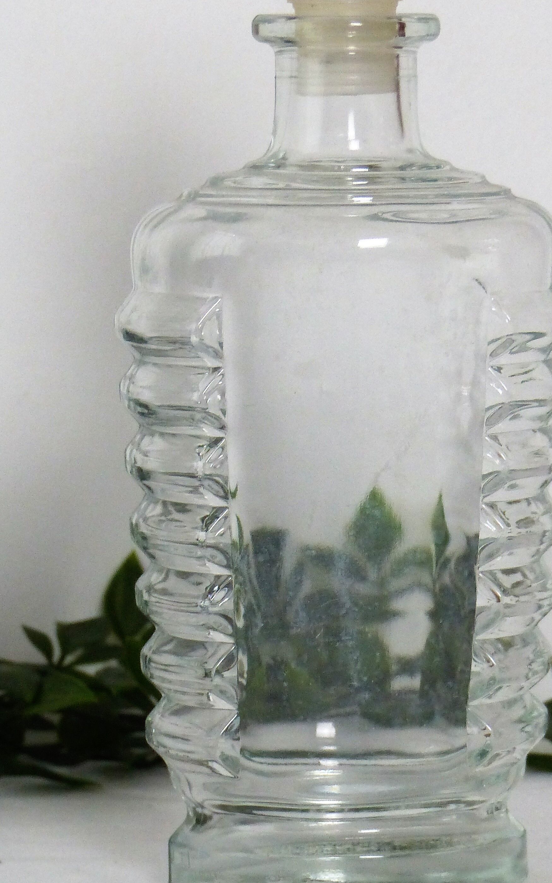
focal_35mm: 234
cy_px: 399
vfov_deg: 9.0
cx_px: 348
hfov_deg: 5.6
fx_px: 5632
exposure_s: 1/80
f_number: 2.8
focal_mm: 25.2
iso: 320
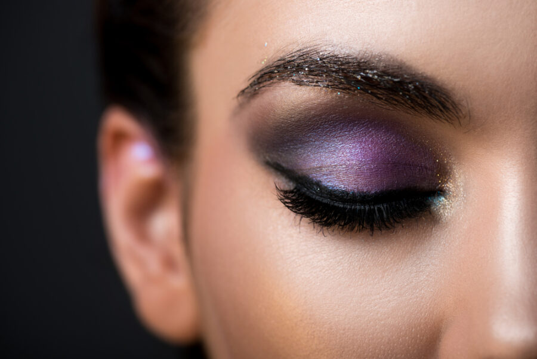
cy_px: 180
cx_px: 268
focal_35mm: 105
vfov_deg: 13.1
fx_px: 1567
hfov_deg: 19.4
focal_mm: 105
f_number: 8
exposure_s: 1/200
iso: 100
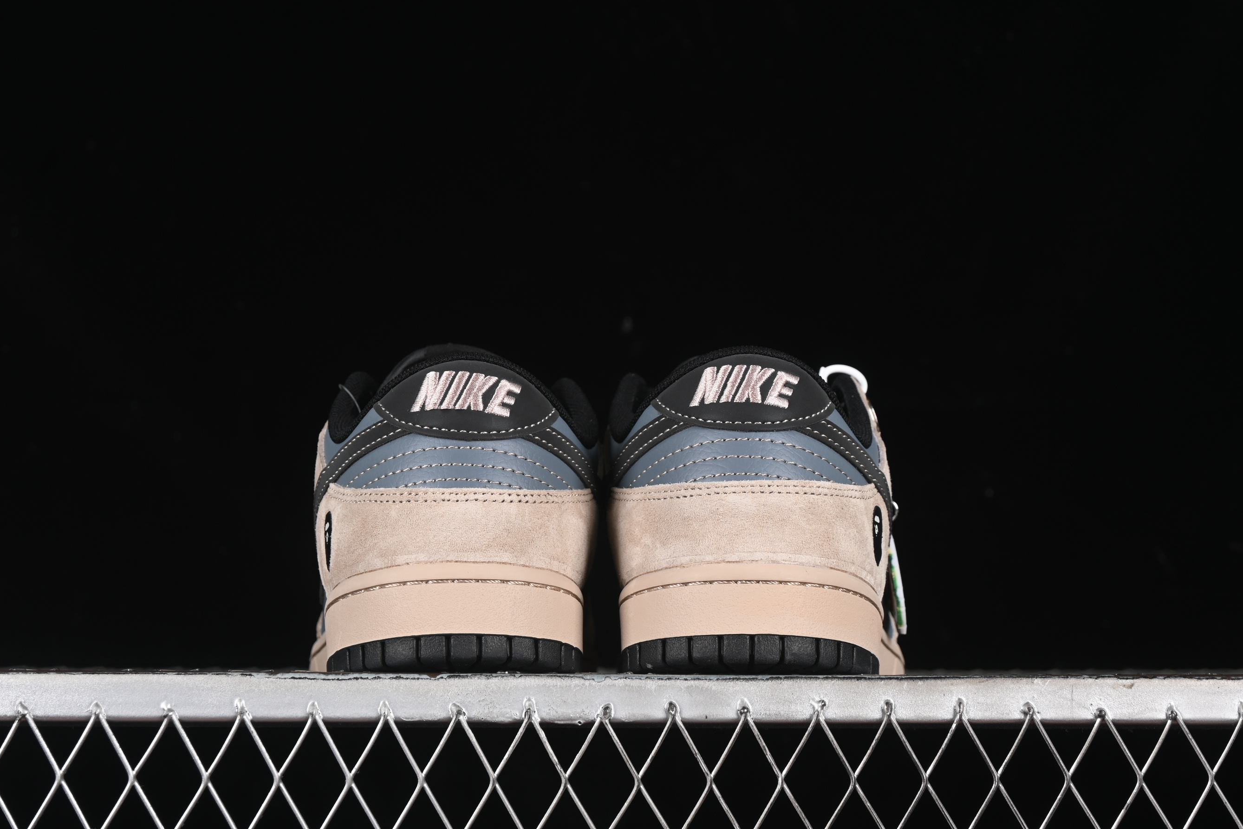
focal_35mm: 78
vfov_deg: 17.5
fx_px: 2693
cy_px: 407
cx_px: 620
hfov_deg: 26.0
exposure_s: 1/60
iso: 160
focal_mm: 50
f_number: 7.1
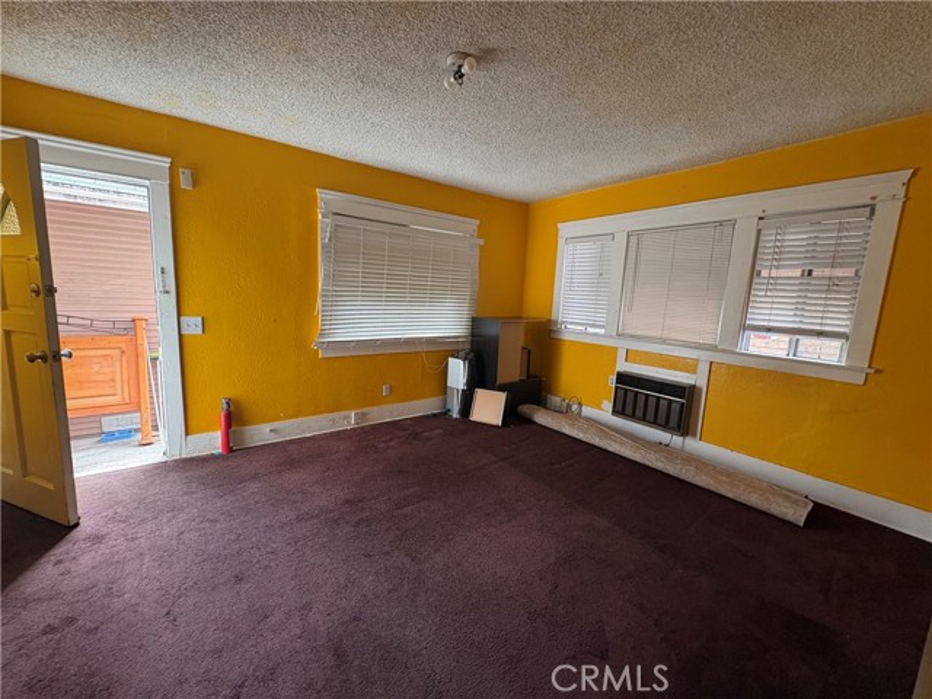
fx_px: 377
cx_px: 466
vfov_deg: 85.7
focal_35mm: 14
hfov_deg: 102.1
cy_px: 350
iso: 250
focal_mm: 2.22
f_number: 2.2
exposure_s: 1/60
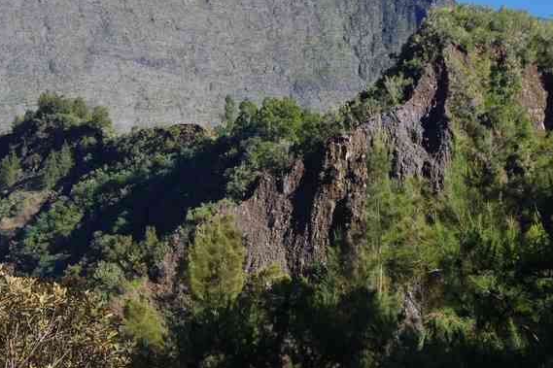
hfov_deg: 14.2
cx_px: 199
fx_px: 2225
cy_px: 87
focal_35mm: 145
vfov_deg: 9.4
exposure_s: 1/100
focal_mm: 55
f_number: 8
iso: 200
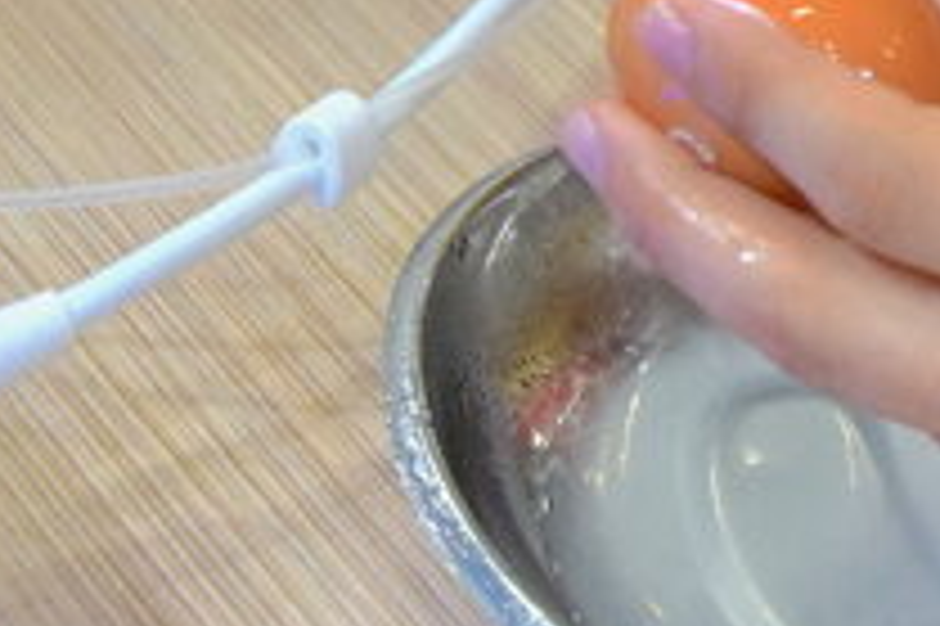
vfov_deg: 6.5
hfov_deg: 9.5
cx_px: 1385
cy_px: 29
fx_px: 5505
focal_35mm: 211
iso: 1600
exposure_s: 1/160
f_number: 4.5
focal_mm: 34
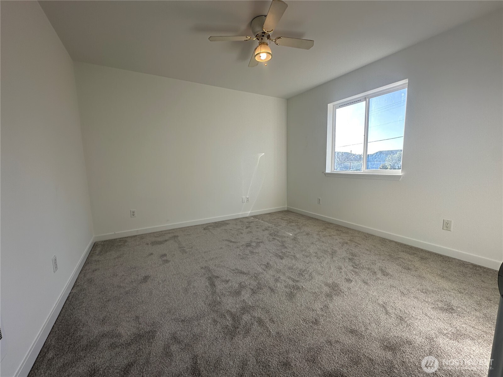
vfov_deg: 85.7
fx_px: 203
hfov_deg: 102.1
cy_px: 188
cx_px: 252
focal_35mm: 14
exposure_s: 1/257
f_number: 2.2
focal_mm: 2.22
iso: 40
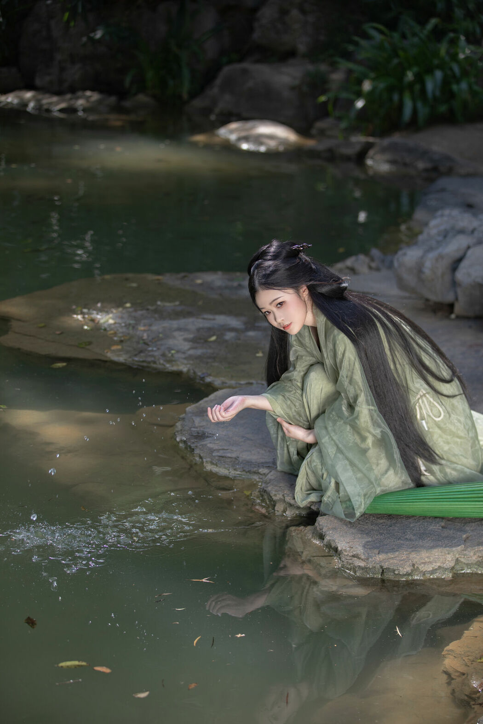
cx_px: 242
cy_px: 362
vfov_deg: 25.7
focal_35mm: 79
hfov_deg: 17.3
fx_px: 1590
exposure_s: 1/640
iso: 125
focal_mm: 80
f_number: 2.8
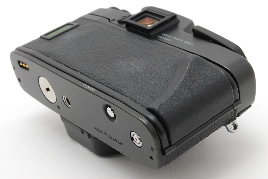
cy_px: 90
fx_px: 615
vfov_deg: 16.6
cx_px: 134
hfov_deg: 24.6
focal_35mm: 82
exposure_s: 1/100
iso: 400
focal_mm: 55
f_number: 20
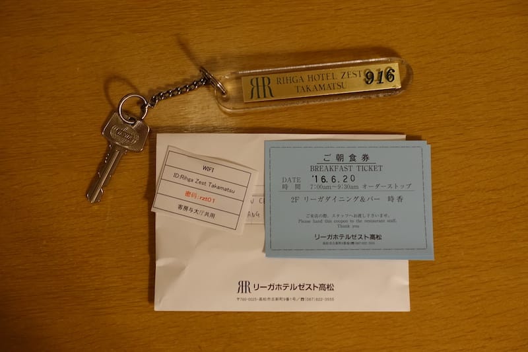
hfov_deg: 39.6
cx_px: 264
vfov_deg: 27.0
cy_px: 176
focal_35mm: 50
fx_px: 733
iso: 500
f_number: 2.8
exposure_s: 1/60
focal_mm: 18.51
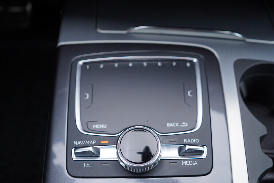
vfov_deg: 36.9
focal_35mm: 36
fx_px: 274
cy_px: 92
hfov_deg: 53.1
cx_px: 137
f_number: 2.8
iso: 160
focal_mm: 24
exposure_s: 1/40
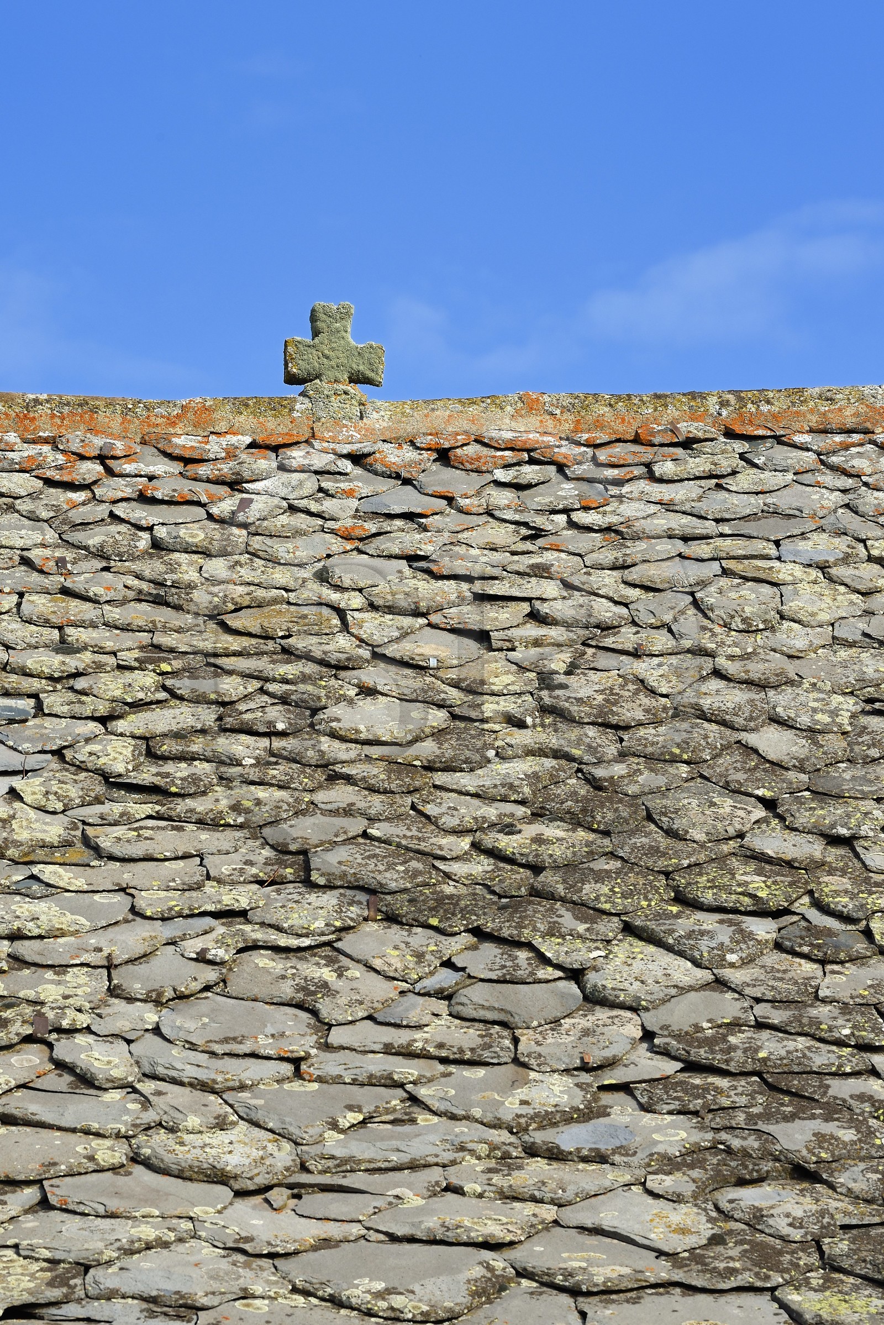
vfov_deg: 10.3
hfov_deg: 6.9
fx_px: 7362
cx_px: 442
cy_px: 662
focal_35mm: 200
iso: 200
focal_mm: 200
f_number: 11
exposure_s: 1/250
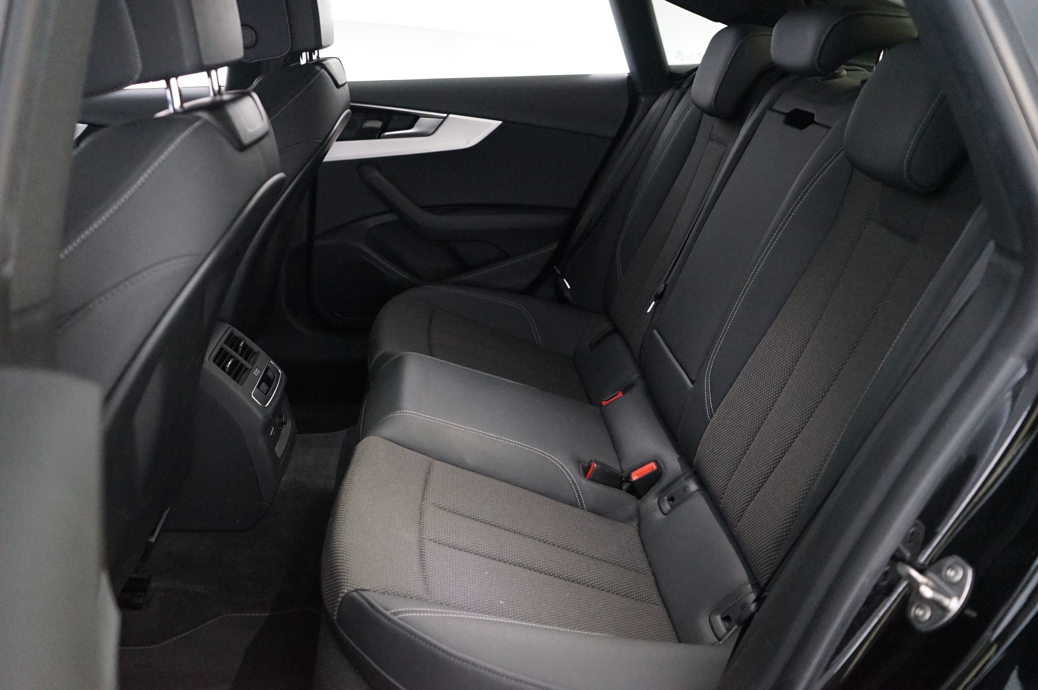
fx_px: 835
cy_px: 345
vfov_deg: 44.9
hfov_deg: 63.7
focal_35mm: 29
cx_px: 519
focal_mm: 29
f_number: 3.5
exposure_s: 1/50
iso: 6400
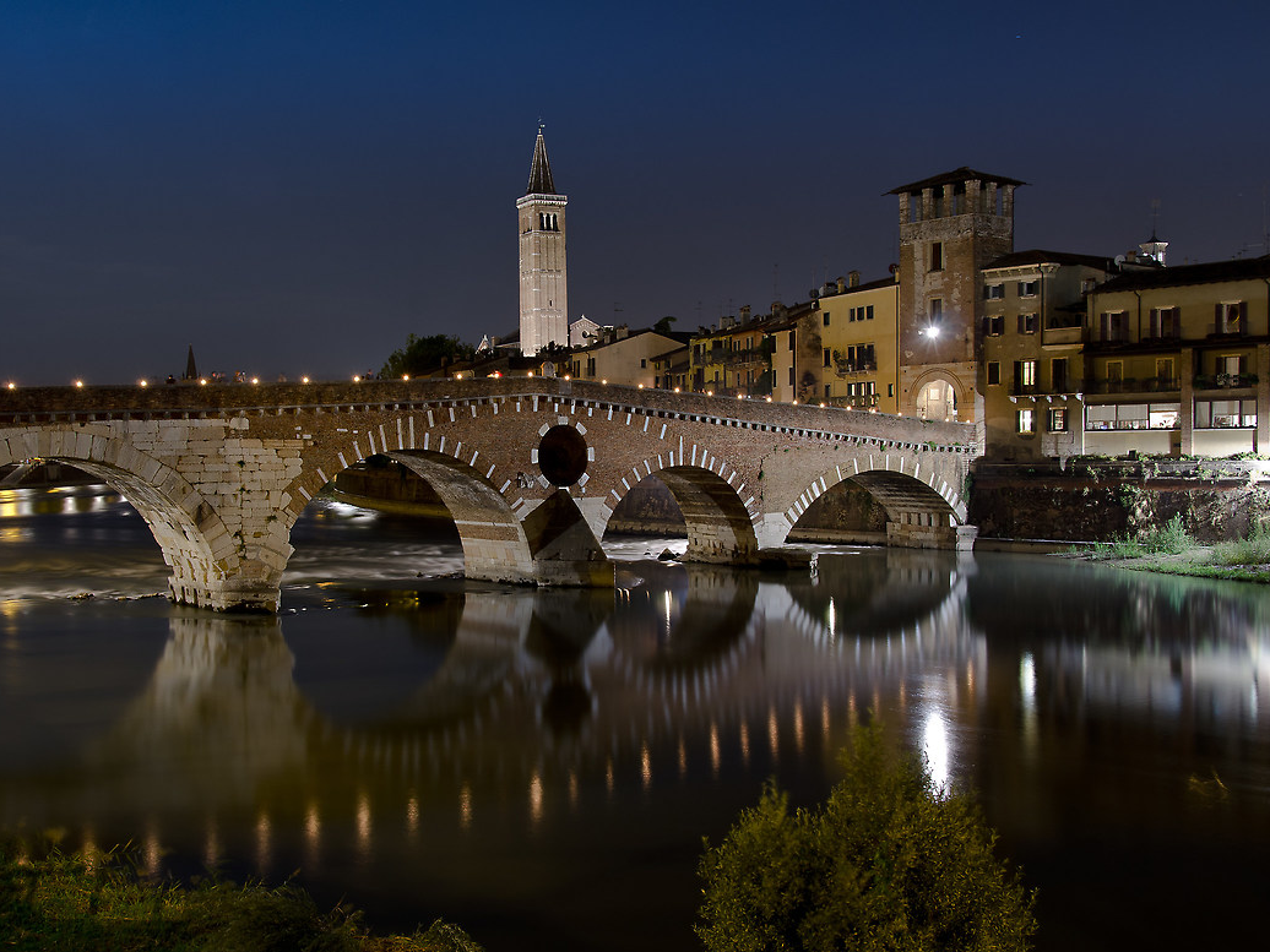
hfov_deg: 46.7
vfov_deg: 36.0
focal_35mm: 40
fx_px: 1468
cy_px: 467
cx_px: 555
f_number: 9
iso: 100
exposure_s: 30
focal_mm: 24
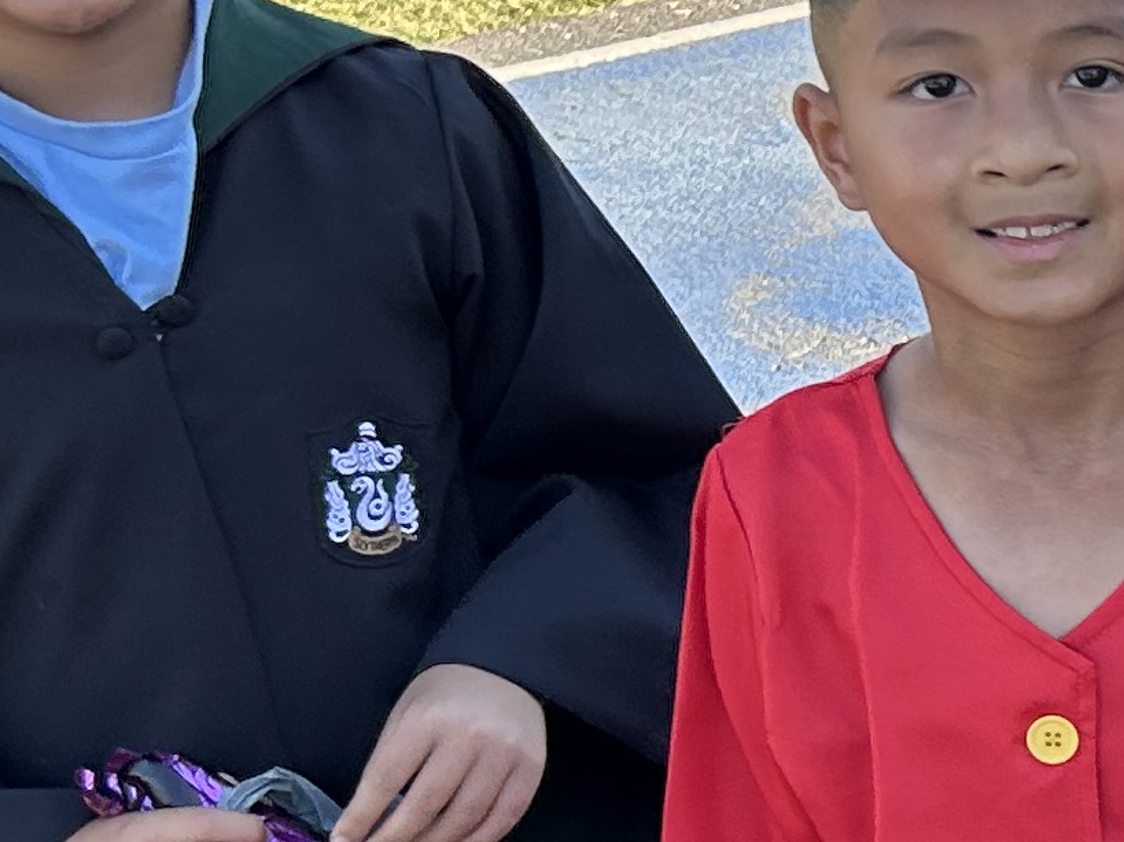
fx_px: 4156
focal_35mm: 128
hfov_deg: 13.6
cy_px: 690
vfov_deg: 11.5
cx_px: 2078
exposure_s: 1/601
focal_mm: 5.7
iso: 50
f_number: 1.5
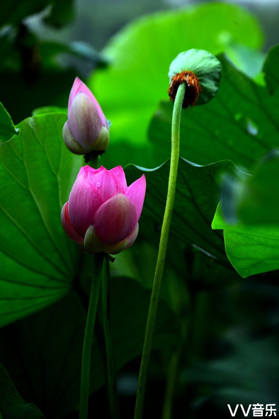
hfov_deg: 6.2
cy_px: 210
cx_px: 140
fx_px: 2556
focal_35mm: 220
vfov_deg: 9.4
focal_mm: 220
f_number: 5.3
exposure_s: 1/250
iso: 280
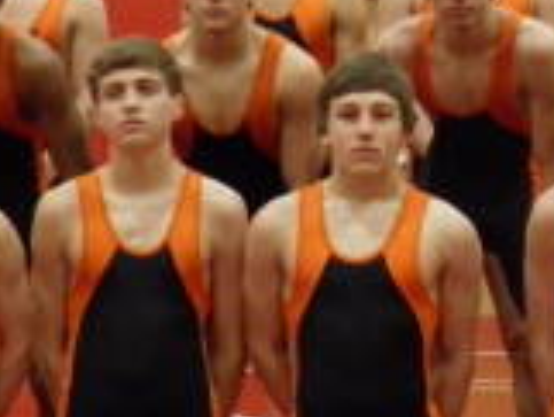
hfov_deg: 17.5
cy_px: 176
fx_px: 1778
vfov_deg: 13.4
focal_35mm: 111
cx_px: 489
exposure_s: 1/30
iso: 320
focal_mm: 4.9
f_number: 2.8
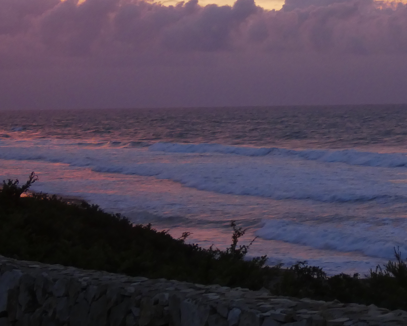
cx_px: 430
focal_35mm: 117
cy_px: 23
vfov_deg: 13.1
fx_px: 1409
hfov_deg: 16.0
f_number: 3.9
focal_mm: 9.5
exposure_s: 1/20
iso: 200
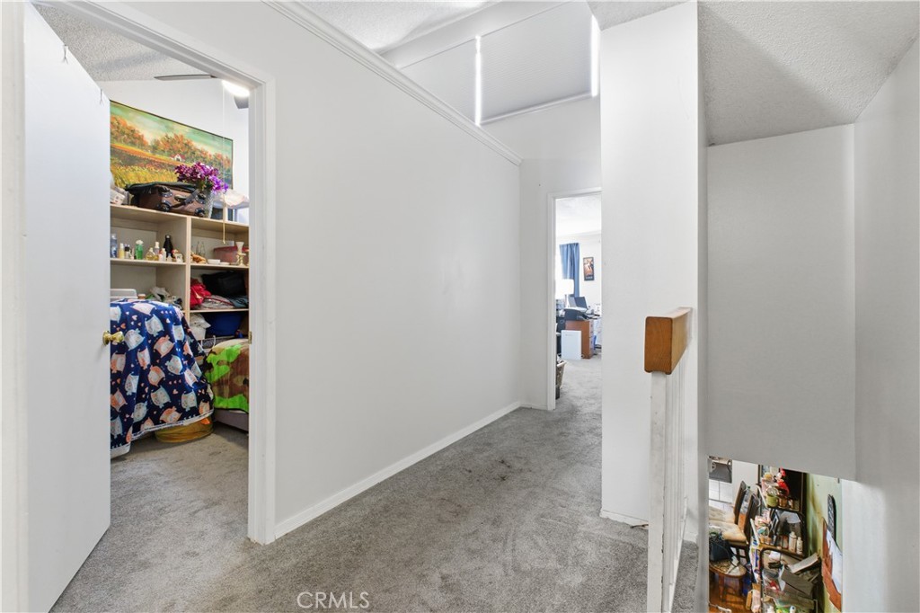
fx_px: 383
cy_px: 306
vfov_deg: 77.3
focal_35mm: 15
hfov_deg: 100.4
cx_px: 460
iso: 800
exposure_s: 1/6
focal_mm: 10
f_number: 9
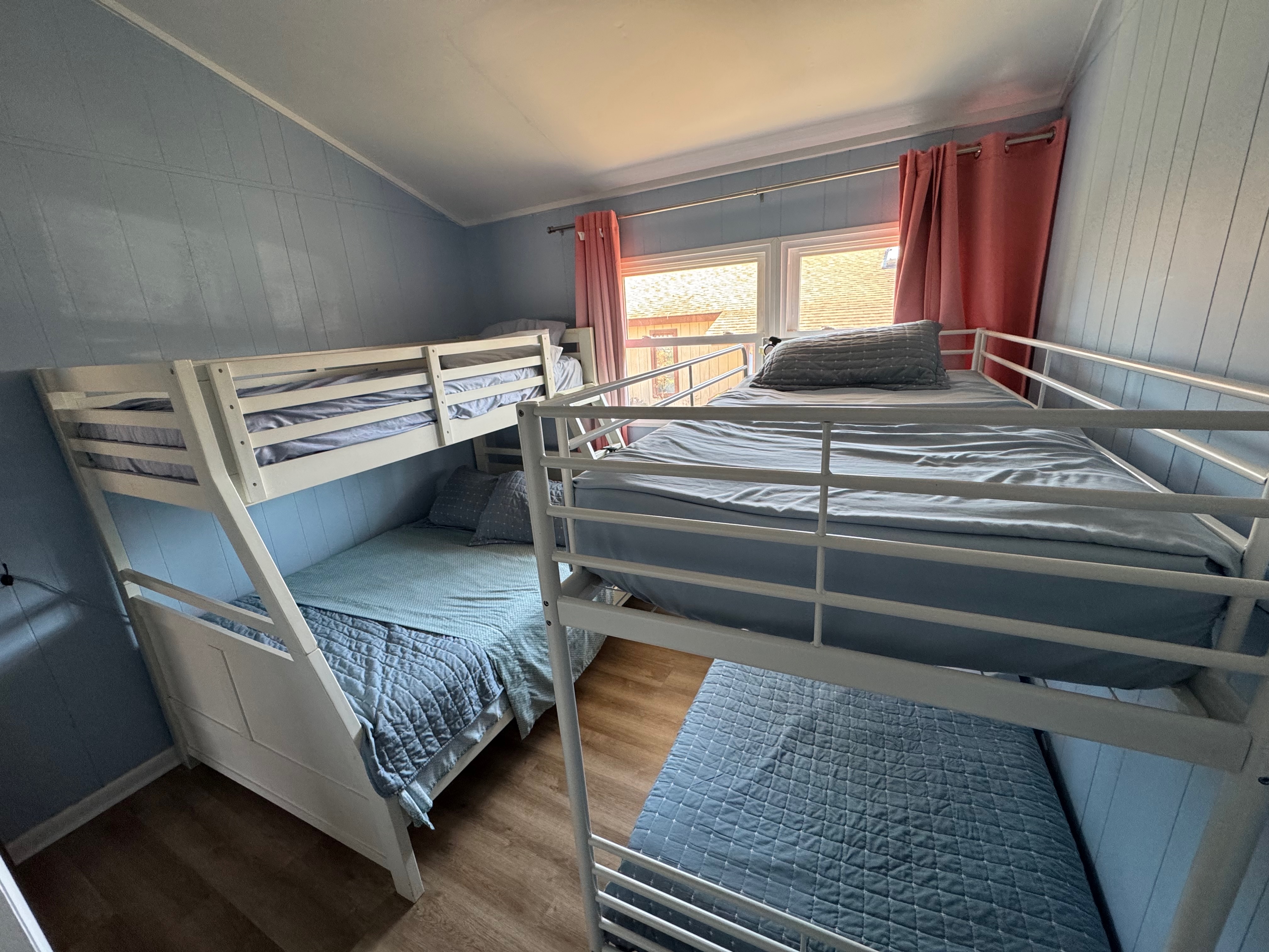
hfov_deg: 102.1
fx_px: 513
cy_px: 476
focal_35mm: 14
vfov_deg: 85.7
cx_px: 634
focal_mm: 2.22
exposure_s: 1/99
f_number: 2.2
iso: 250
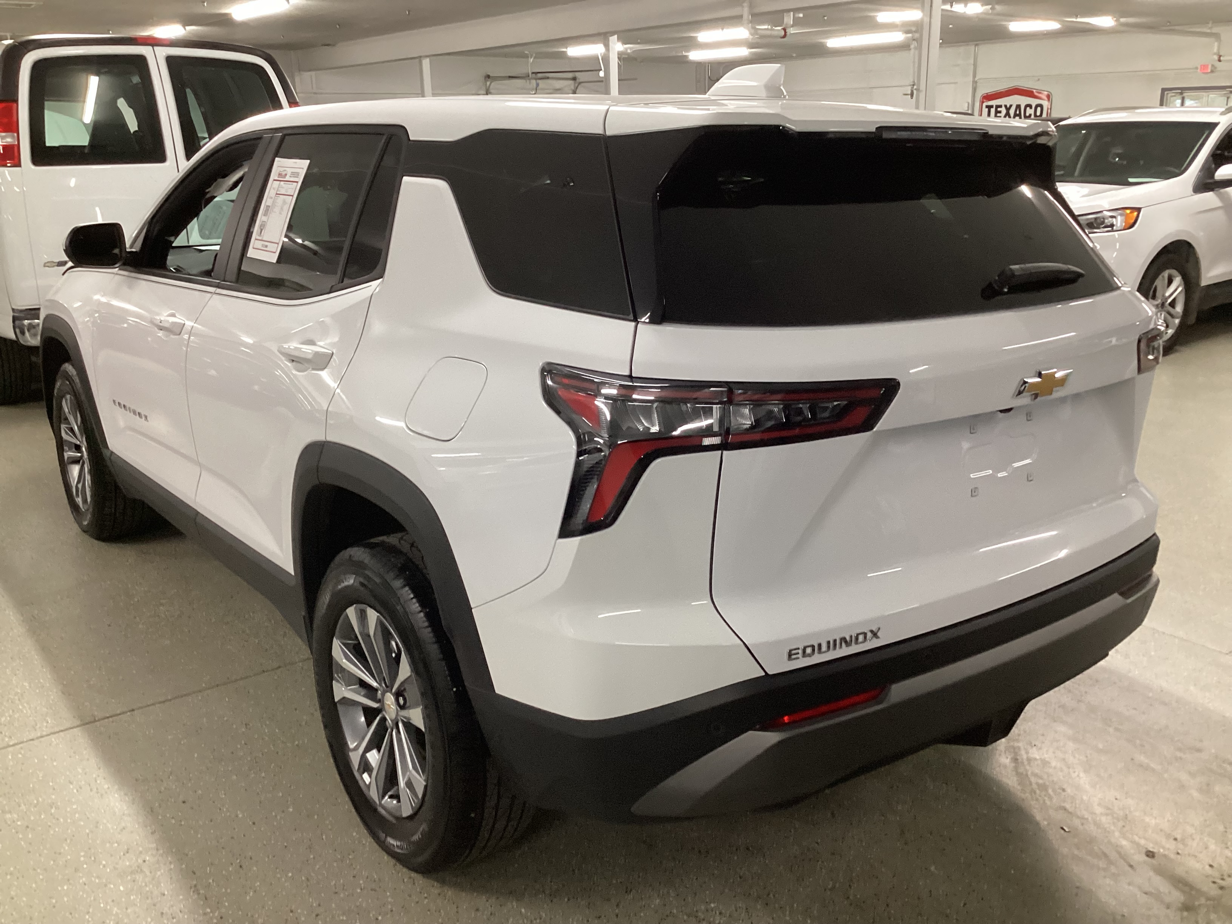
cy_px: 462
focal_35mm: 31
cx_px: 616
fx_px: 1103
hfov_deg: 58.4
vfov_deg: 45.4
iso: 250
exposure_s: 1/50
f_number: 2.4
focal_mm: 3.3
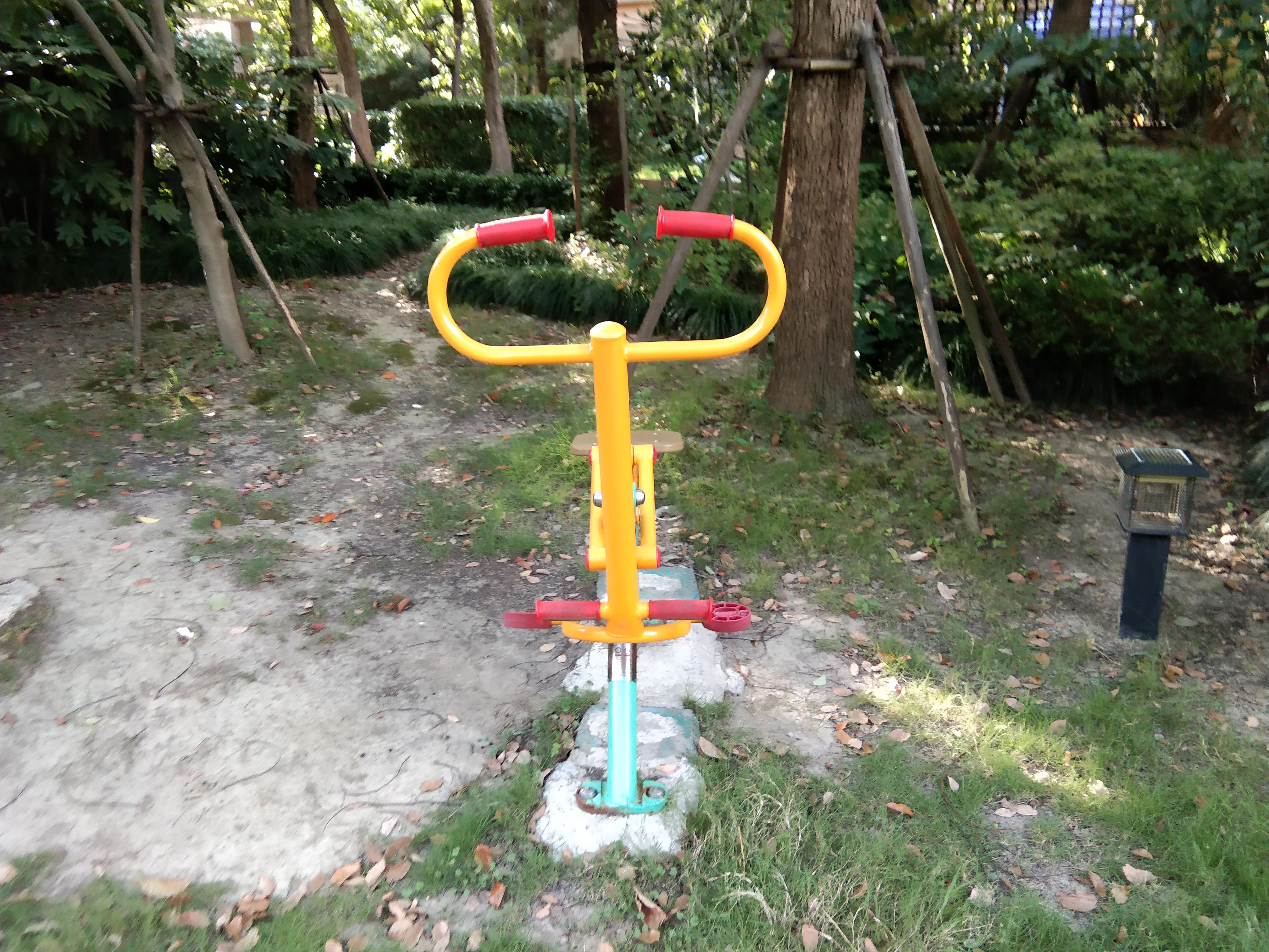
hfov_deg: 58.4
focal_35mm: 31
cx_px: 634
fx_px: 1136
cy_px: 476
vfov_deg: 45.4
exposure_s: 1/50
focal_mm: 3.69
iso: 160
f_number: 2.2
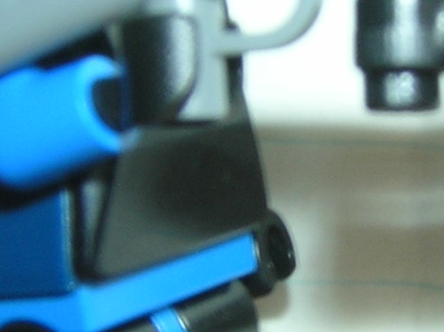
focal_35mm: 124
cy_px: 105
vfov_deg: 11.9
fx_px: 1589
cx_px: 381
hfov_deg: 15.8
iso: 100
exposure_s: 1/60.1
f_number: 5.2
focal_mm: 4.7
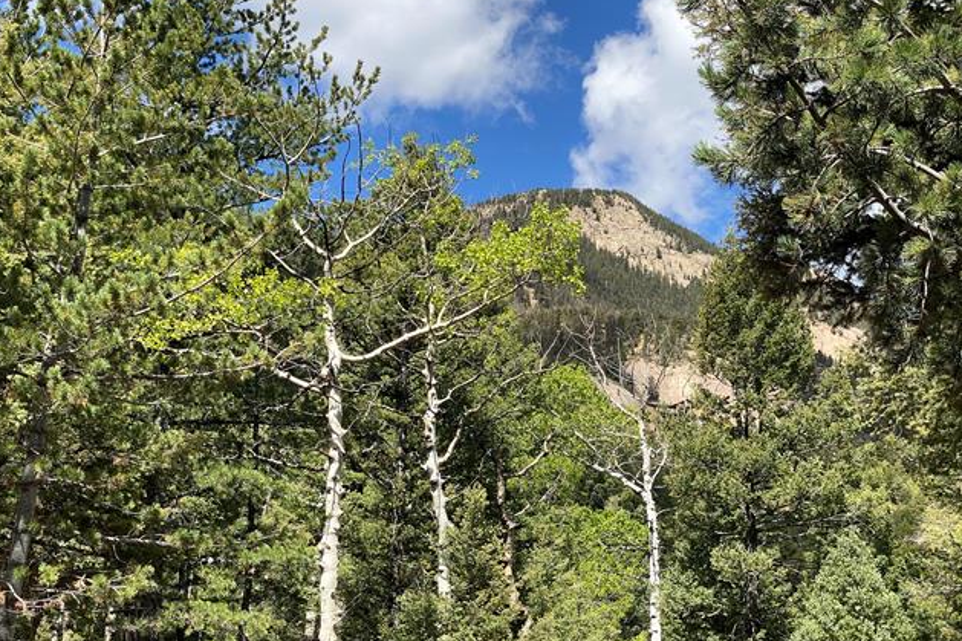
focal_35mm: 55
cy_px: 301
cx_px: 479
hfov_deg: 36.3
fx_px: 1469
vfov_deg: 24.6
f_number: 2
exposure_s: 1/1845
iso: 20
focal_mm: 6
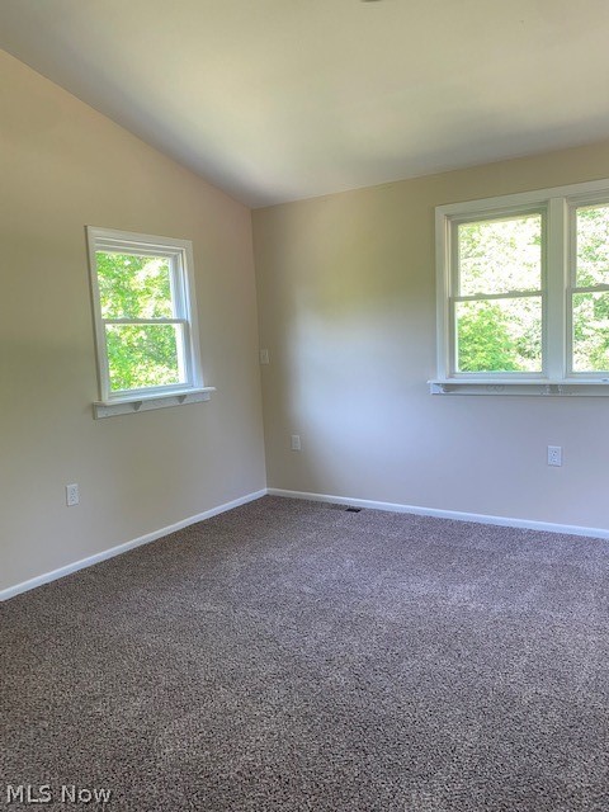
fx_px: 610
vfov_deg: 67.3
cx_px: 304
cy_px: 406
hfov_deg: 53.1
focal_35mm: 26
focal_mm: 4.25
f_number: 1.8
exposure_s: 1/69
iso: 125
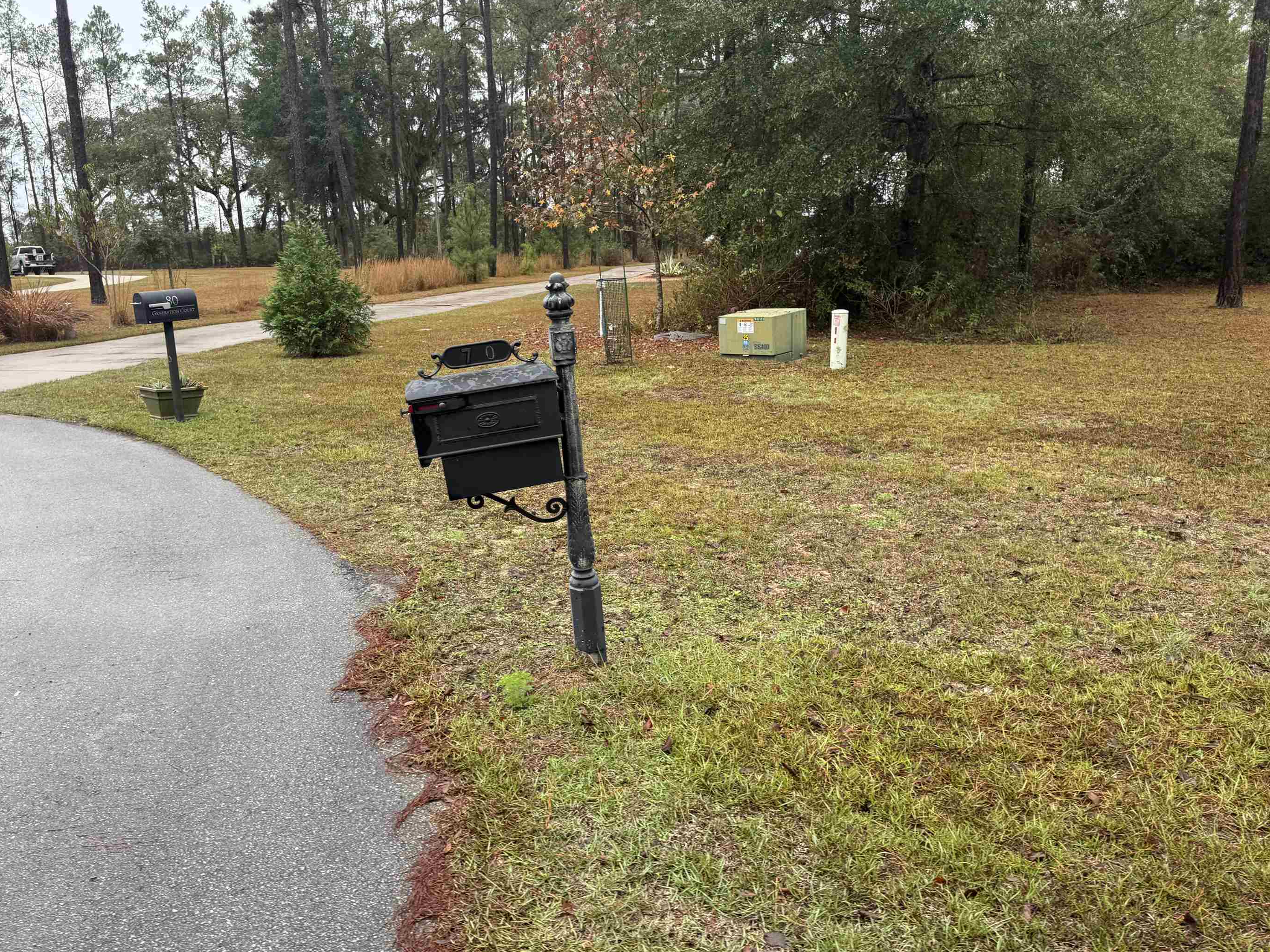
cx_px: 564
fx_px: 991
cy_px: 479
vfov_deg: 51.4
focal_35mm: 27
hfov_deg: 65.1
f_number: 1.78
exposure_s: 1/179
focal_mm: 6.76
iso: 80
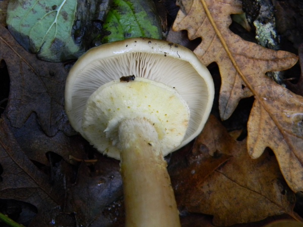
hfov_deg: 29.0
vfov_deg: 21.9
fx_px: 586
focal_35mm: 67
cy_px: 114
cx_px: 152
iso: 400
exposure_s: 1/23.2
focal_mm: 12.2
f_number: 4.3
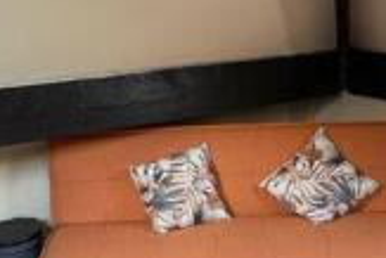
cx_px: 191
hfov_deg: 38.2
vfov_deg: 24.4
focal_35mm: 52
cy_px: 280
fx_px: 558
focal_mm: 2.22
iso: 400
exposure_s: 1/50
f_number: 2.2
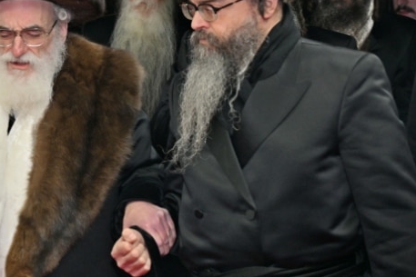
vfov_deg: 13.3
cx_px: -40
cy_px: 90
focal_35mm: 103
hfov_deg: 19.0
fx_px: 1191
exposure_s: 1/200
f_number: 4
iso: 500
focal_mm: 46
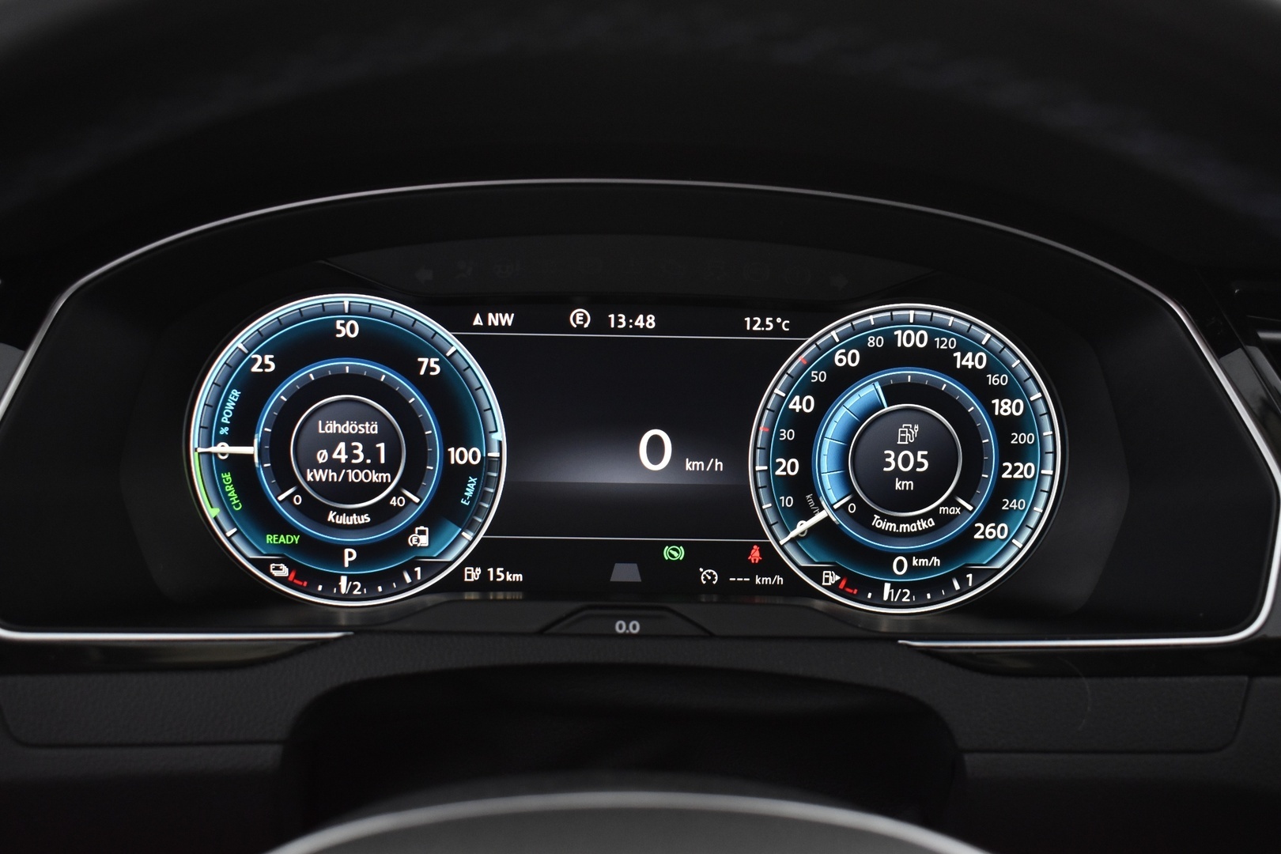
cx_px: 640
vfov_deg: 33.0
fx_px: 1441
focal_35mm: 40
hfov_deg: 47.9
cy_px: 427
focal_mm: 27
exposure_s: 1/13
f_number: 5.6
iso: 1250
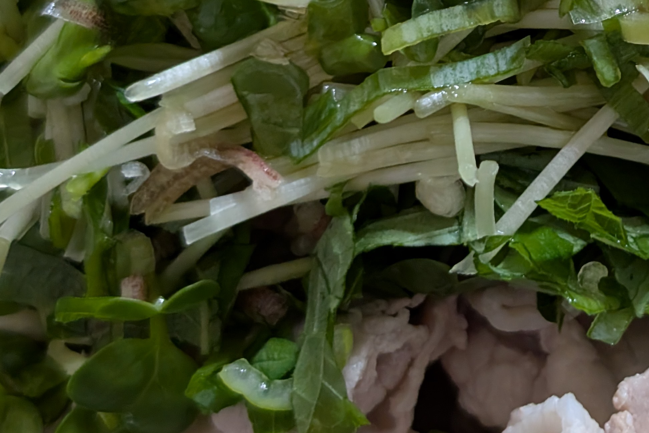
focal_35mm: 107
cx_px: 536
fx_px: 1929
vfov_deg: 12.6
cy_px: 0
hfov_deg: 18.9
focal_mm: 6.9
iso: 596
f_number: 1.68
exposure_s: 1/99.5
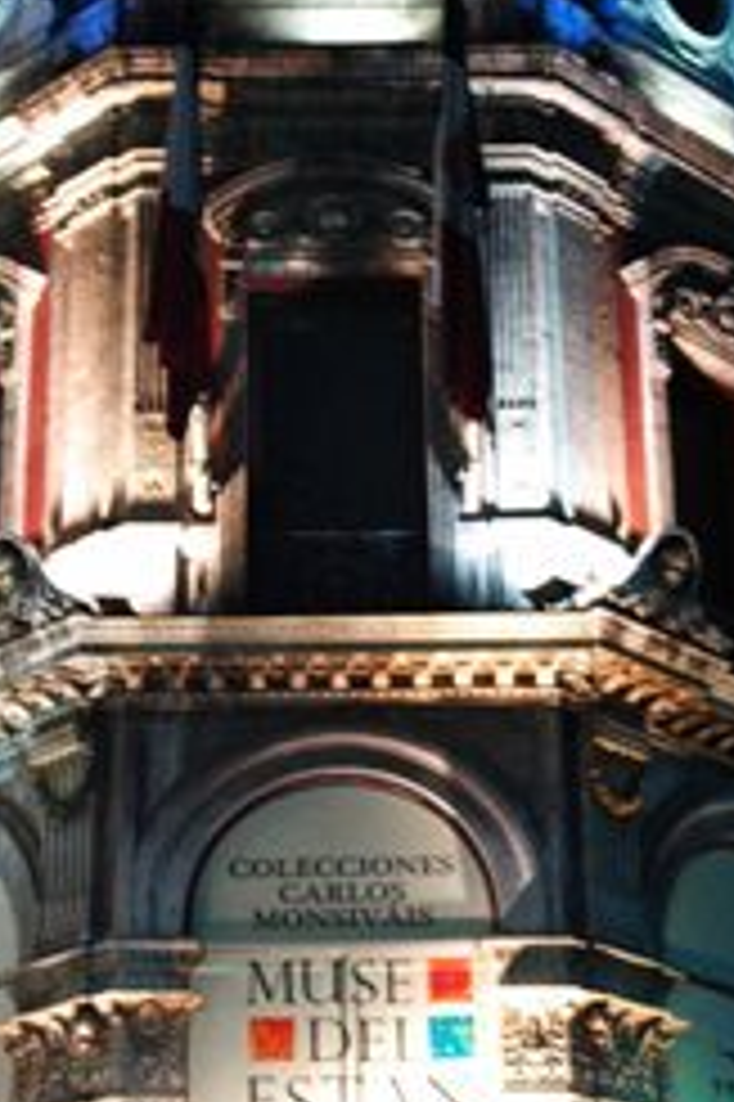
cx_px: 306
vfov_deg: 21.2
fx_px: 2937
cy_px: 445
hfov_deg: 14.2
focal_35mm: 96
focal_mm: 35
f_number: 5.6
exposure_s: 1/8
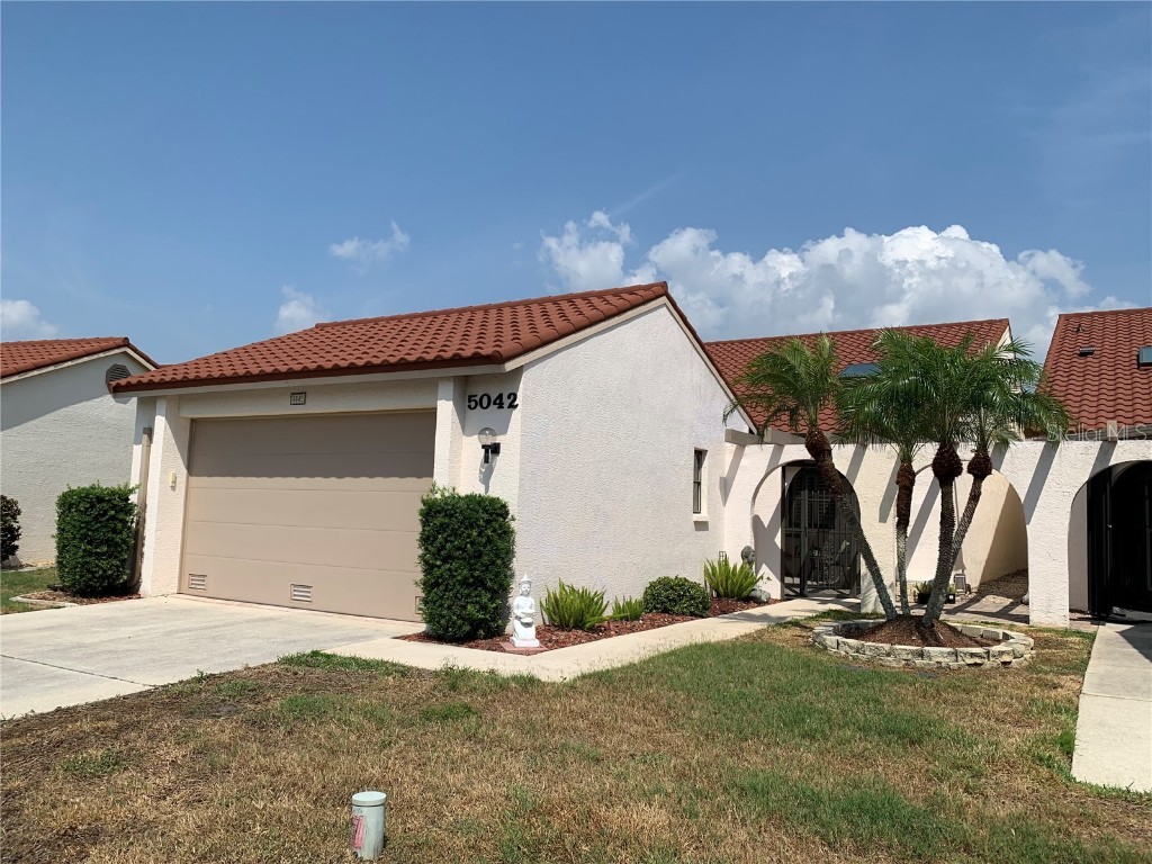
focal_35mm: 26
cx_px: 576
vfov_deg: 53.1
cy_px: 432
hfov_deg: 67.3
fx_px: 865
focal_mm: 4.25
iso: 25
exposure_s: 1/4274
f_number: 1.8
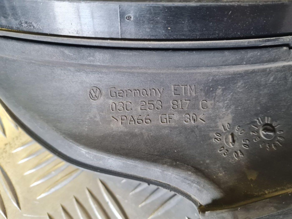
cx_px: 146
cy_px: 110
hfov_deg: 67.3
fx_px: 219
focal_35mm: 26
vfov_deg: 53.1
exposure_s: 1/50
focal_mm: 5.4
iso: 400
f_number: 1.8
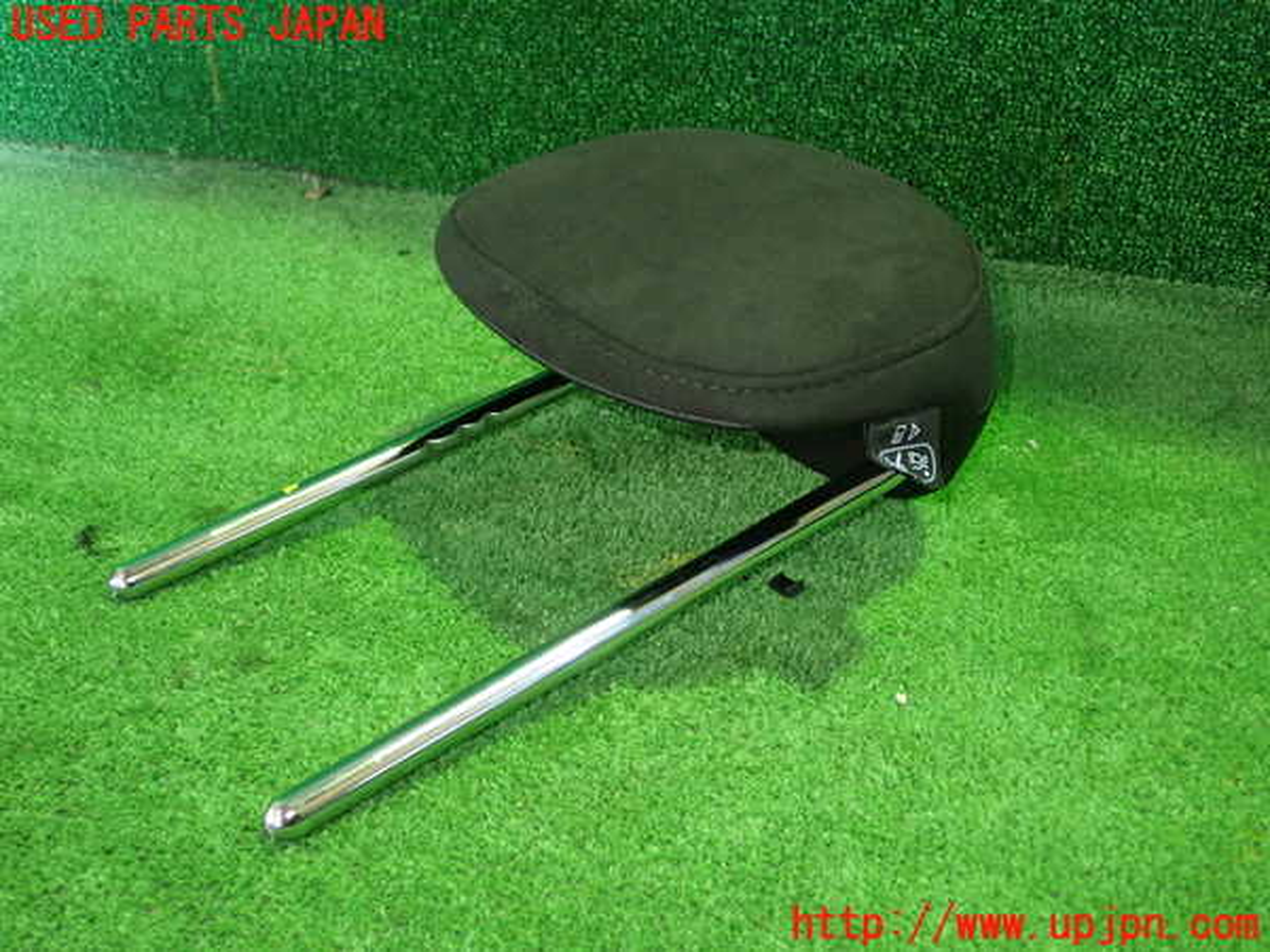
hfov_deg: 51.4
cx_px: 635
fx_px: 1321
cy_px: 476
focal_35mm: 36
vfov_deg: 39.7
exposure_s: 1/25
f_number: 2.5
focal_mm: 6.37
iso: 800
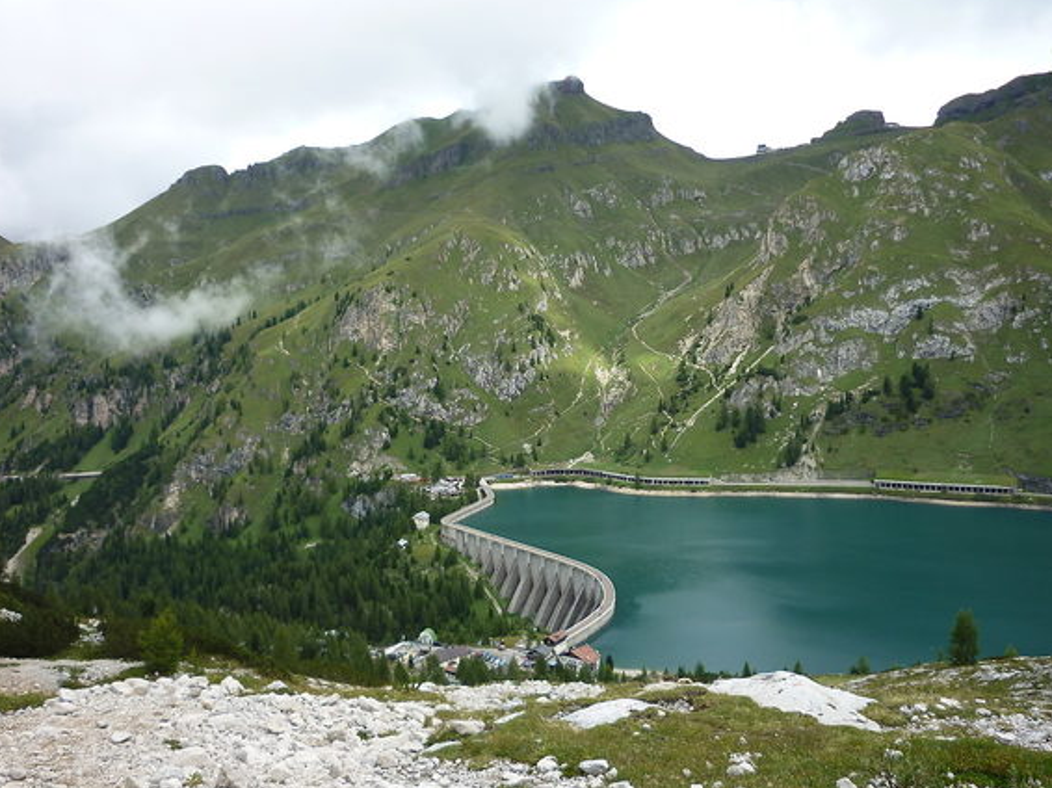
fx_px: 1063
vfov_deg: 40.7
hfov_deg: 52.6
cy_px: 405
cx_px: 520
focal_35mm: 35
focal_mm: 5.5
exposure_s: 1/400
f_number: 2.8
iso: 80
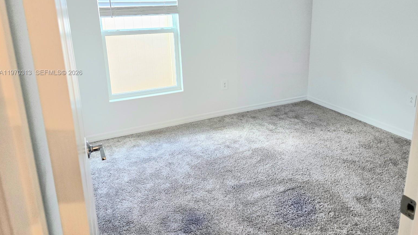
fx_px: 288
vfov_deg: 43.6
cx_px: 214
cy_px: 73
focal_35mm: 26
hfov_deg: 71.9
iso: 125
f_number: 1.7
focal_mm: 6.3
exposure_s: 1/120
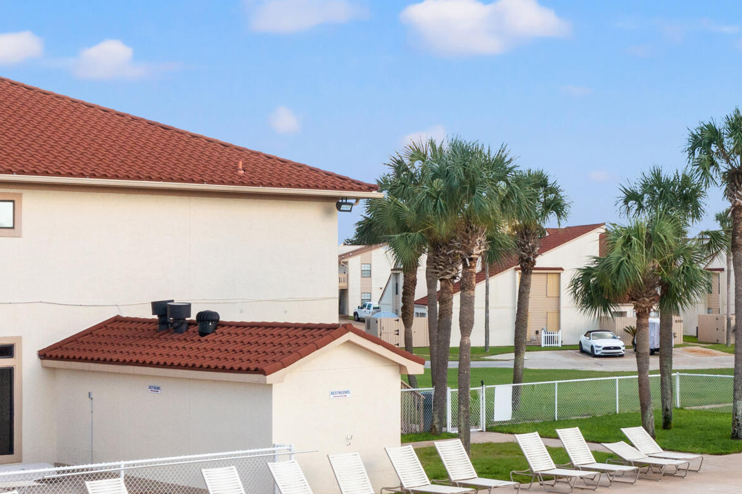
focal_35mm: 71
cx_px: 687
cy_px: 273
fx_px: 1463
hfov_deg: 27.3
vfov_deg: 19.2
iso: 100
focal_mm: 10.26
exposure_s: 1/320
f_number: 5.6
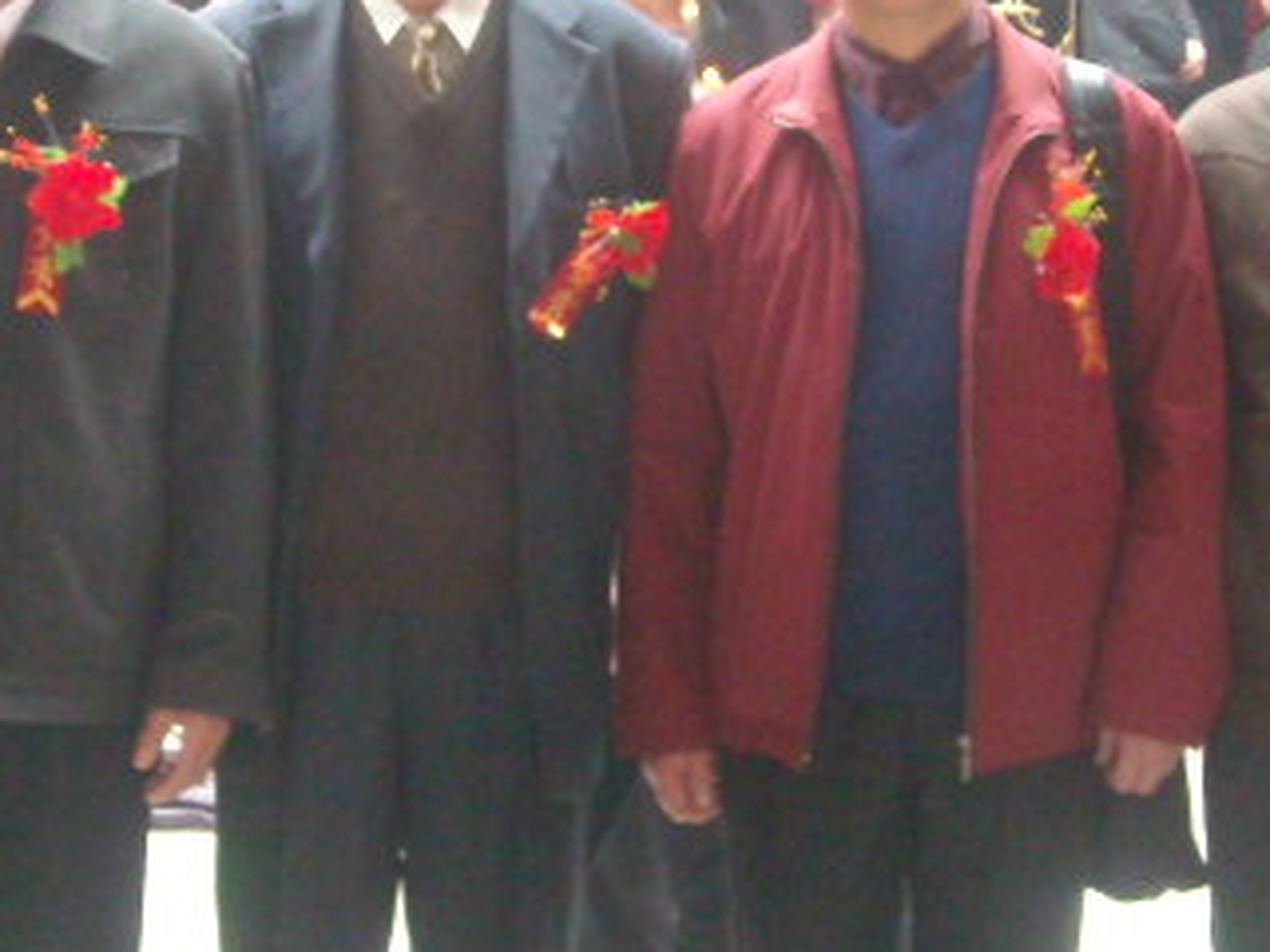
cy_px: 175
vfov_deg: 13.2
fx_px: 4109
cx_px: 504
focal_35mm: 112
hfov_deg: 17.6
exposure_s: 1/30
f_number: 2.8
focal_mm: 5.7
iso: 400
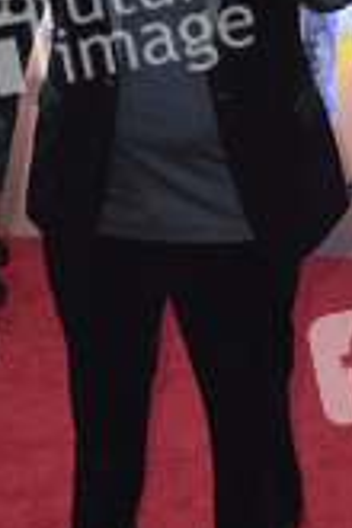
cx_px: 184
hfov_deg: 14.1
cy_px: 189
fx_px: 1423
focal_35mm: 97
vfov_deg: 21.0
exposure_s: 1/250
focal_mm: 40
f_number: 6.3
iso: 320
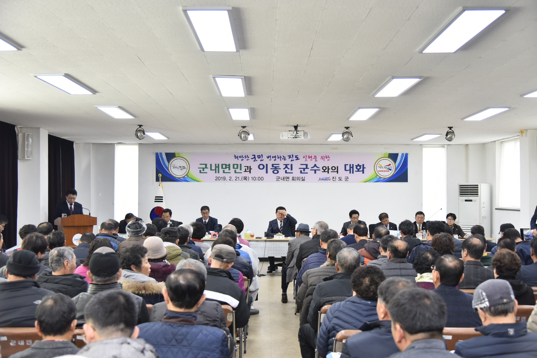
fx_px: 656
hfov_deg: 44.5
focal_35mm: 44
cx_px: 268
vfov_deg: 30.5
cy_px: 179
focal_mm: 44
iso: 1000
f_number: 4
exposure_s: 1/125
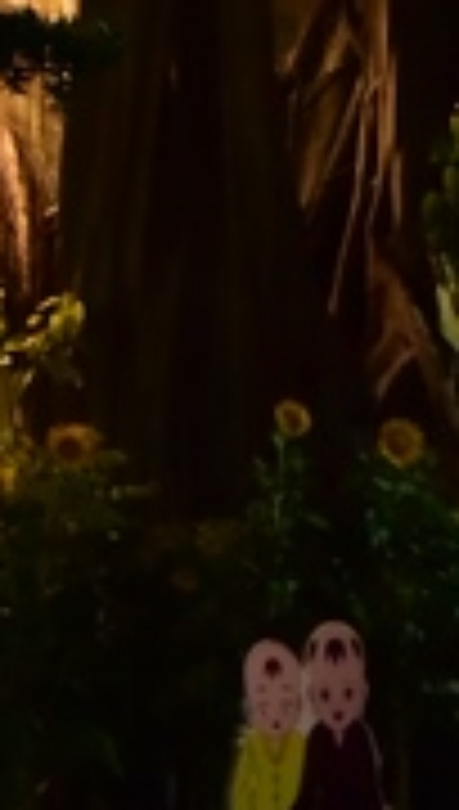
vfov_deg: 9.1
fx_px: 5035
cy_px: -68
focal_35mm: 234
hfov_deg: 5.2
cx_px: 382
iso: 5000
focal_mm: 62
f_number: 4
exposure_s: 1/60
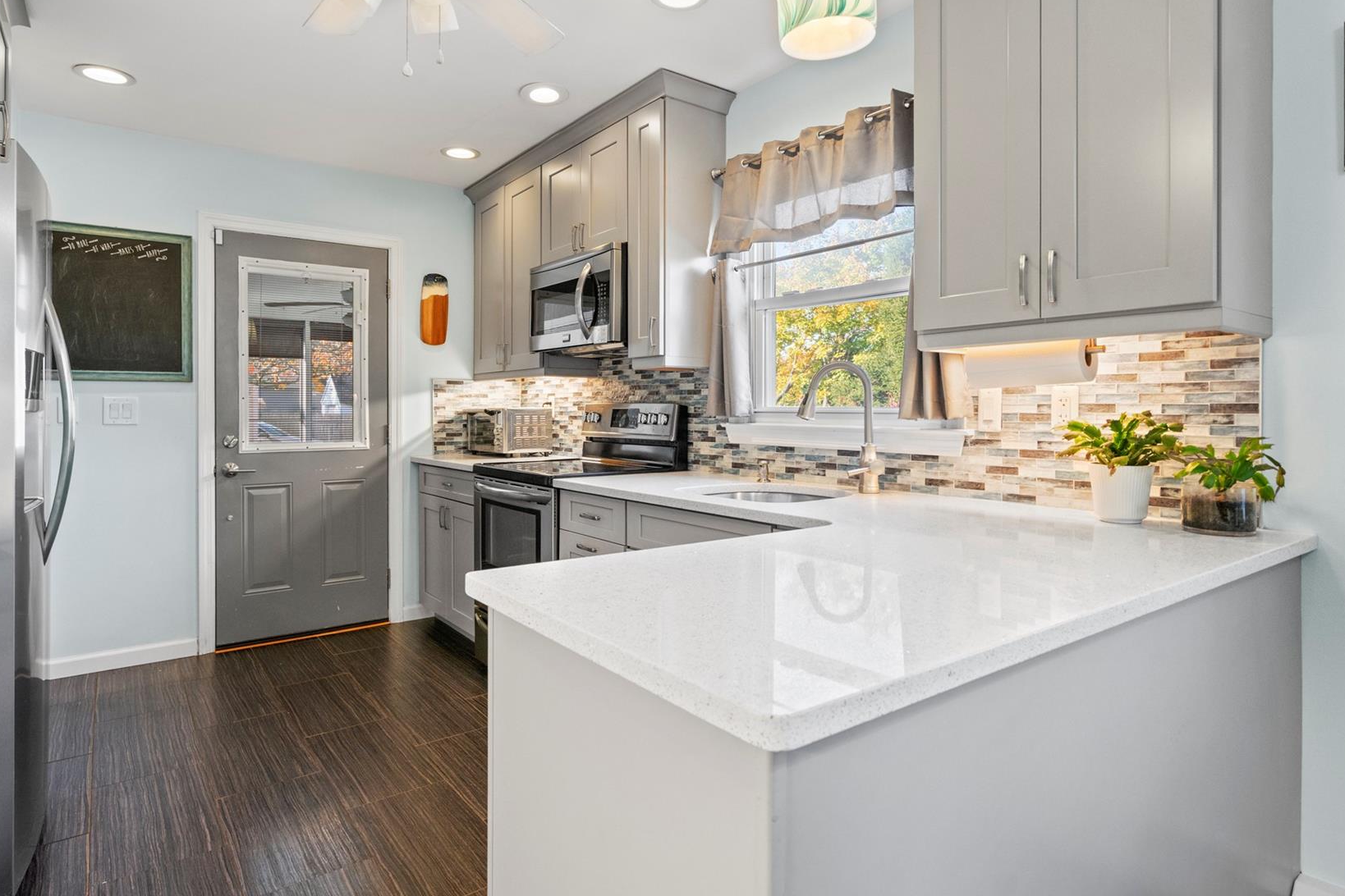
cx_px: 700
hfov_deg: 83.9
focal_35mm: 20
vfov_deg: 61.9
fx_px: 747
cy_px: 419
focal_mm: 16
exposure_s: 1/10
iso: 500
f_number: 5.6
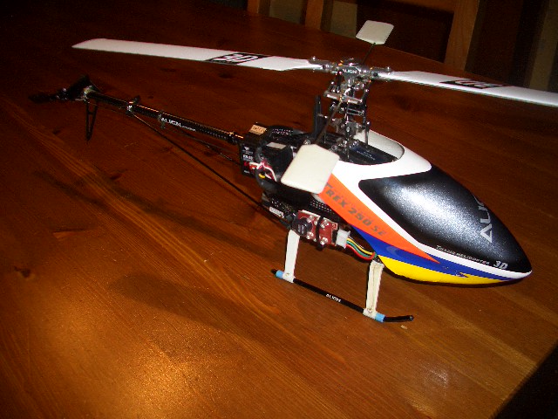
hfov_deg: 45.8
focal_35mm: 41
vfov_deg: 35.1
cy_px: 210
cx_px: 279
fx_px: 661
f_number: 2.8
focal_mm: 6.8
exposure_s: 1/60
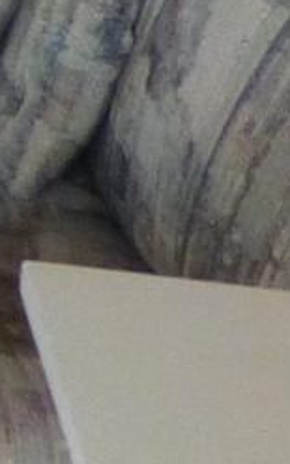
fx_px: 2656
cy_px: -548
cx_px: -1364
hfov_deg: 4.7
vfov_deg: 9.2
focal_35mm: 210
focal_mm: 4.3
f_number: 3.3
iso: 400
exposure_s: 1/50
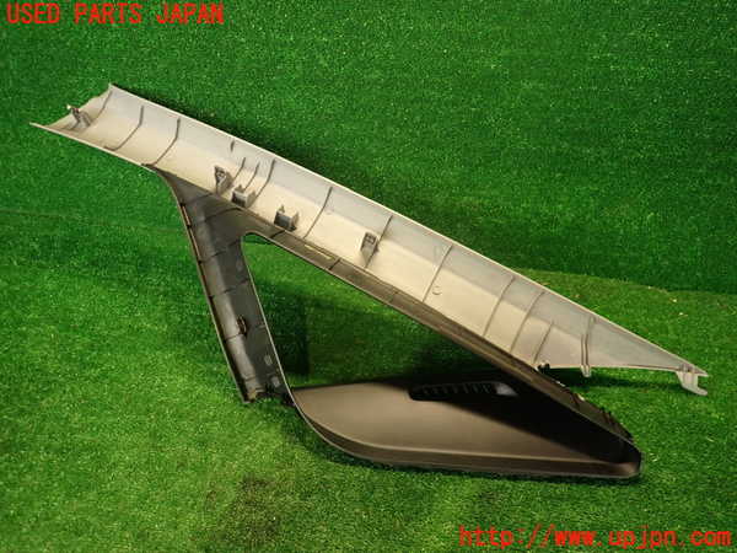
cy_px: 276
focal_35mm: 25
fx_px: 532
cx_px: 368
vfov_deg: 54.9
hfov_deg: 69.4
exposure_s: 1/30
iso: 250
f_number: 2
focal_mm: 4.5
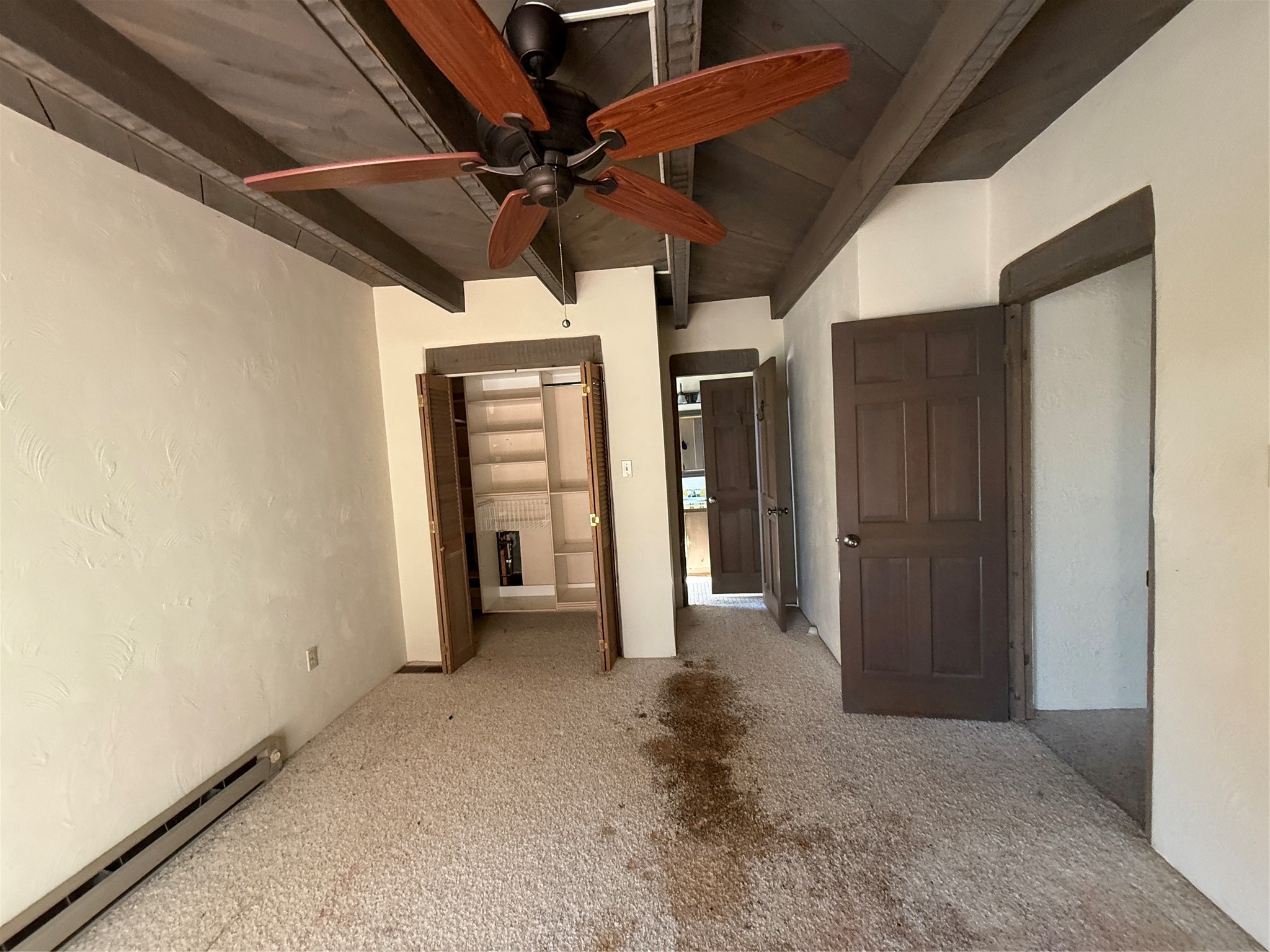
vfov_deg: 85.7
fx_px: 514
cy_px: 476
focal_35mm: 14
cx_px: 635
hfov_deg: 102.1
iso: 400
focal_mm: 2.22
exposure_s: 1/92
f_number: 2.2
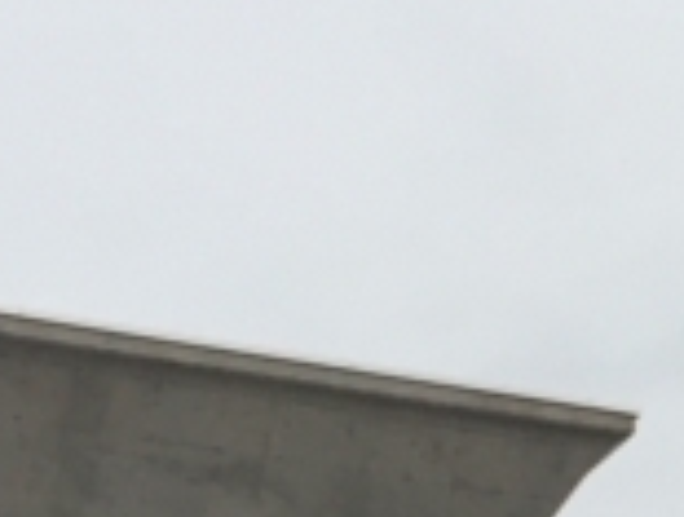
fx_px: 3783
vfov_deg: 7.6
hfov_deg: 9.9
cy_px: 888
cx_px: 1152
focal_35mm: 191
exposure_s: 1/120
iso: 50
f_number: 2.2
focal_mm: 4.15
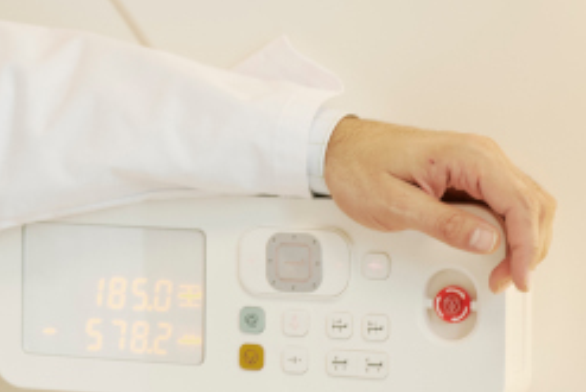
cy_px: -13
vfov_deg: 6.1
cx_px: -278
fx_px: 3632
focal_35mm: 223
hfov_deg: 9.0
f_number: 4
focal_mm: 55
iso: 500
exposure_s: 1/50
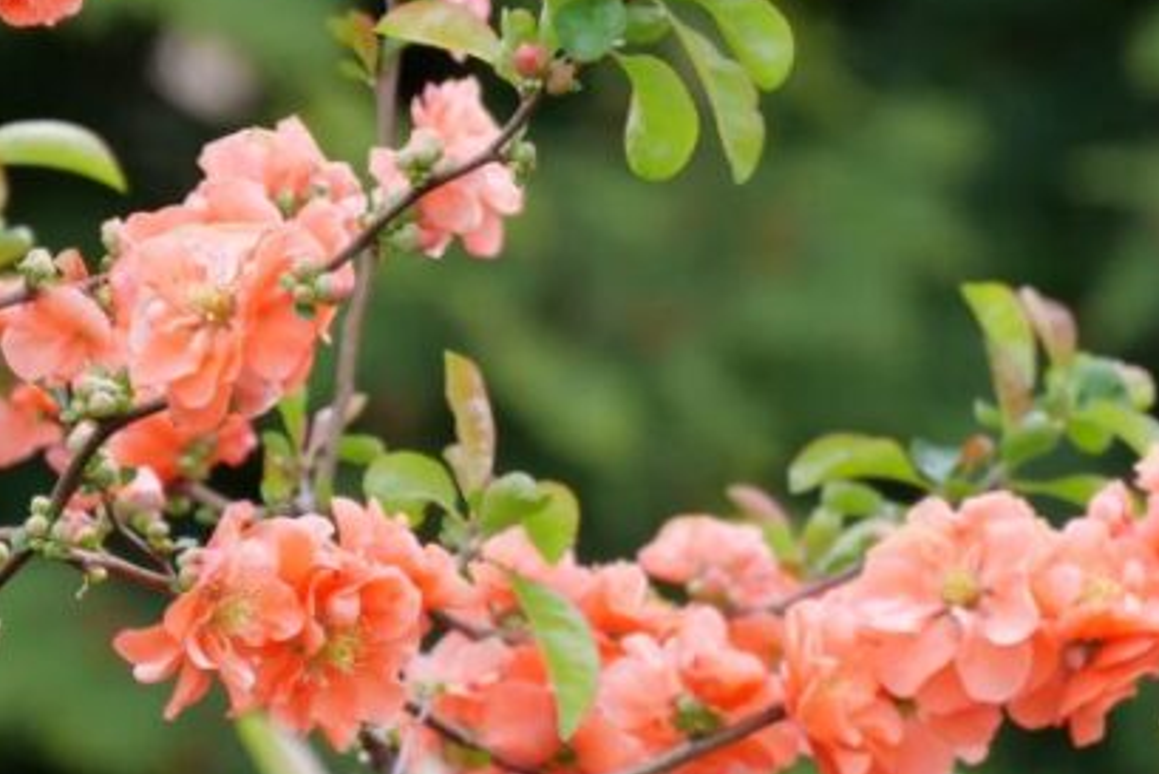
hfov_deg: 3.5
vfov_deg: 2.3
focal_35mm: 591
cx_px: 490
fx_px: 19033
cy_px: 184
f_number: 5.6
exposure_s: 1/320
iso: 1250
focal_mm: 140
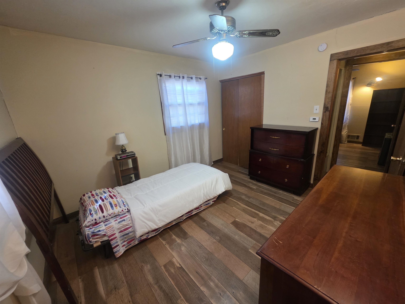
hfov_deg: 106.2
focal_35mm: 13
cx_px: 202
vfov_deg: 89.9
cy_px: 152
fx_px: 152
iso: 400
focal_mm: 2.2
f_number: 1.9
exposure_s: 1/60
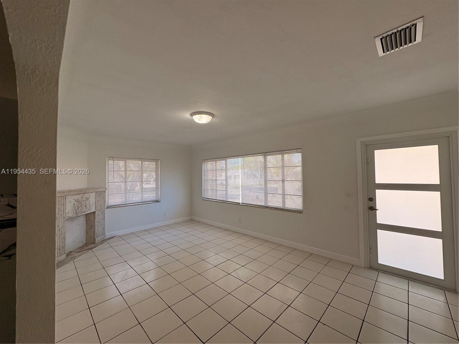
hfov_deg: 102.1
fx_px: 186
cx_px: 230
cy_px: 172
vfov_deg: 85.7
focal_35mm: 14
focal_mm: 2.22
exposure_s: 1/193
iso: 64
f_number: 2.2
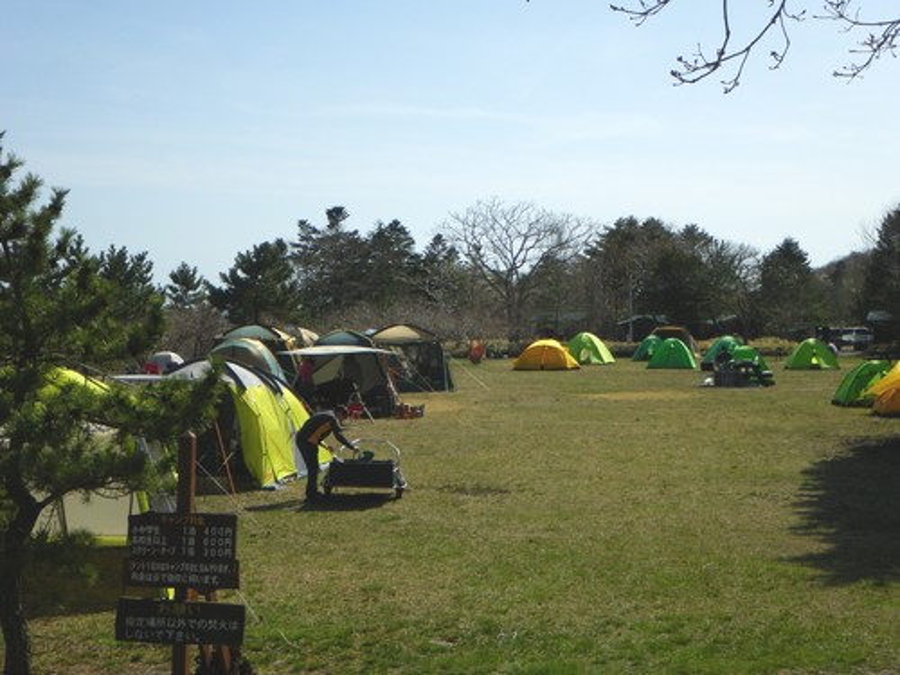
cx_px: 450
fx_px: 1326
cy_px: 338
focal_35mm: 51
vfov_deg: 28.6
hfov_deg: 37.5
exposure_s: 1/640
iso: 80
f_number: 5.3
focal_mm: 9.1
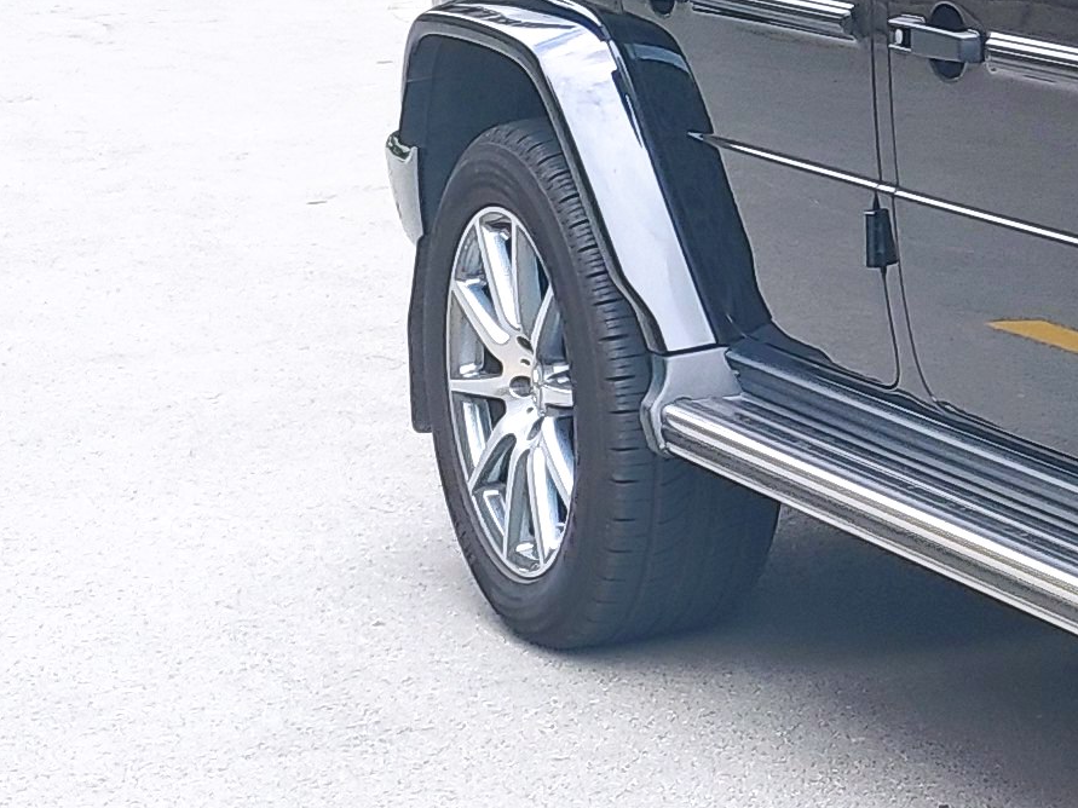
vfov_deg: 15.3
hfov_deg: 17.0
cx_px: 1952
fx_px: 2958
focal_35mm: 95
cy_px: 44
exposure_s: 1/324
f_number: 1.8
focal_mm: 4.22
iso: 100
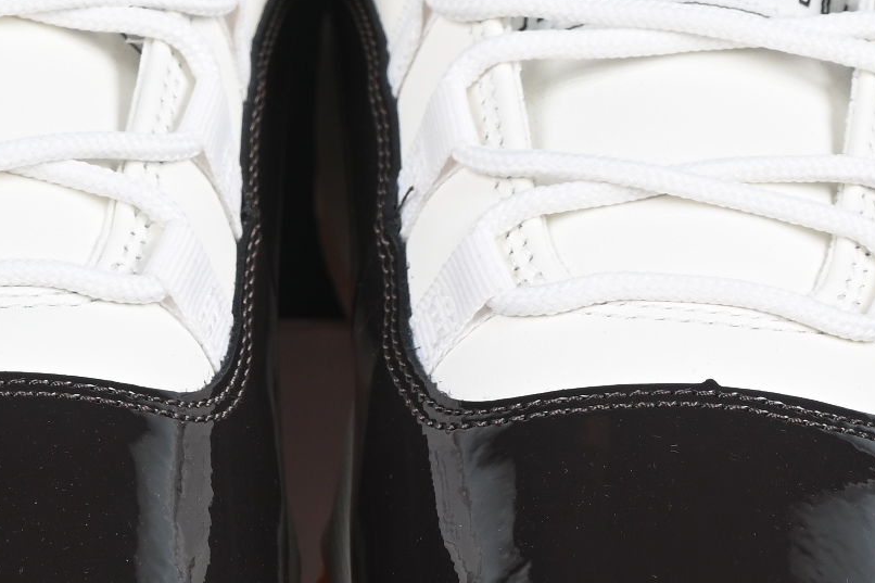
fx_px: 6293
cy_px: 375
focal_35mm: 259
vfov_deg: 5.3
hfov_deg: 7.9
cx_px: 246
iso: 160
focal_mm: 50
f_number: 7.1
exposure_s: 1/80
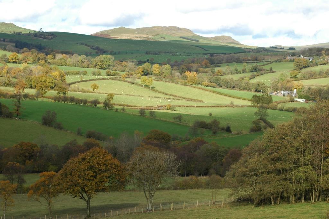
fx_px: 959
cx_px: 164
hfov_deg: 19.5
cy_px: 110
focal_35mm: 105
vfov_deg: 13.0
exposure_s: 1/125
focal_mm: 70
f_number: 9
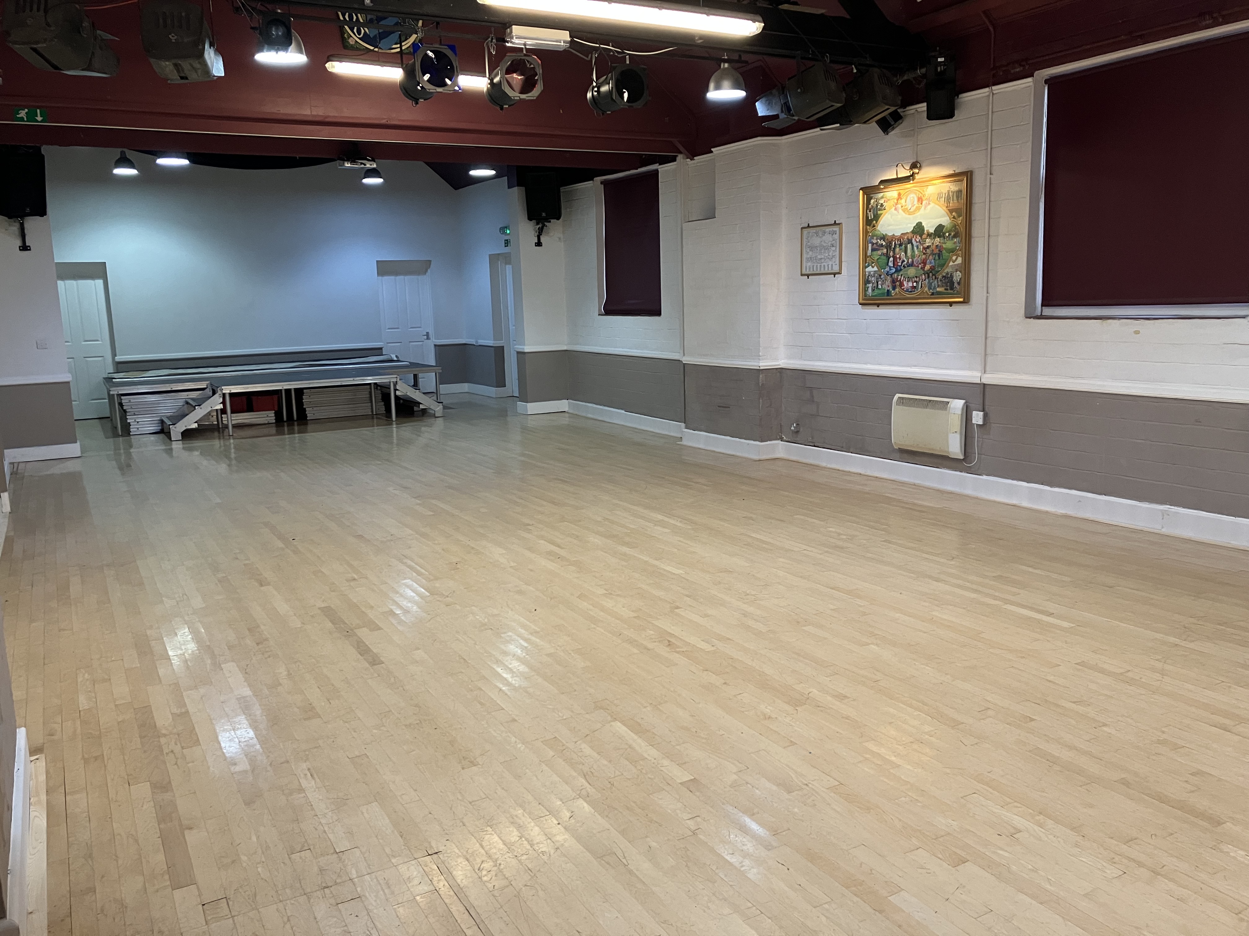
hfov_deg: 63.4
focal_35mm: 28
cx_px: 624
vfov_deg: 49.7
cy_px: 468
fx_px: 1010
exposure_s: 1/50
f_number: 1.8
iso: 200
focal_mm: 3.99
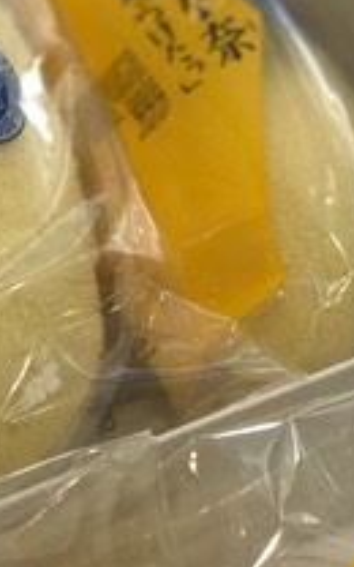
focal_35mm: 186
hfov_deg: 7.0
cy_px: 98
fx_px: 2871
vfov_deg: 11.2
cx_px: -150
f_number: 2.8
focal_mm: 6.6
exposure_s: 1/60
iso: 32
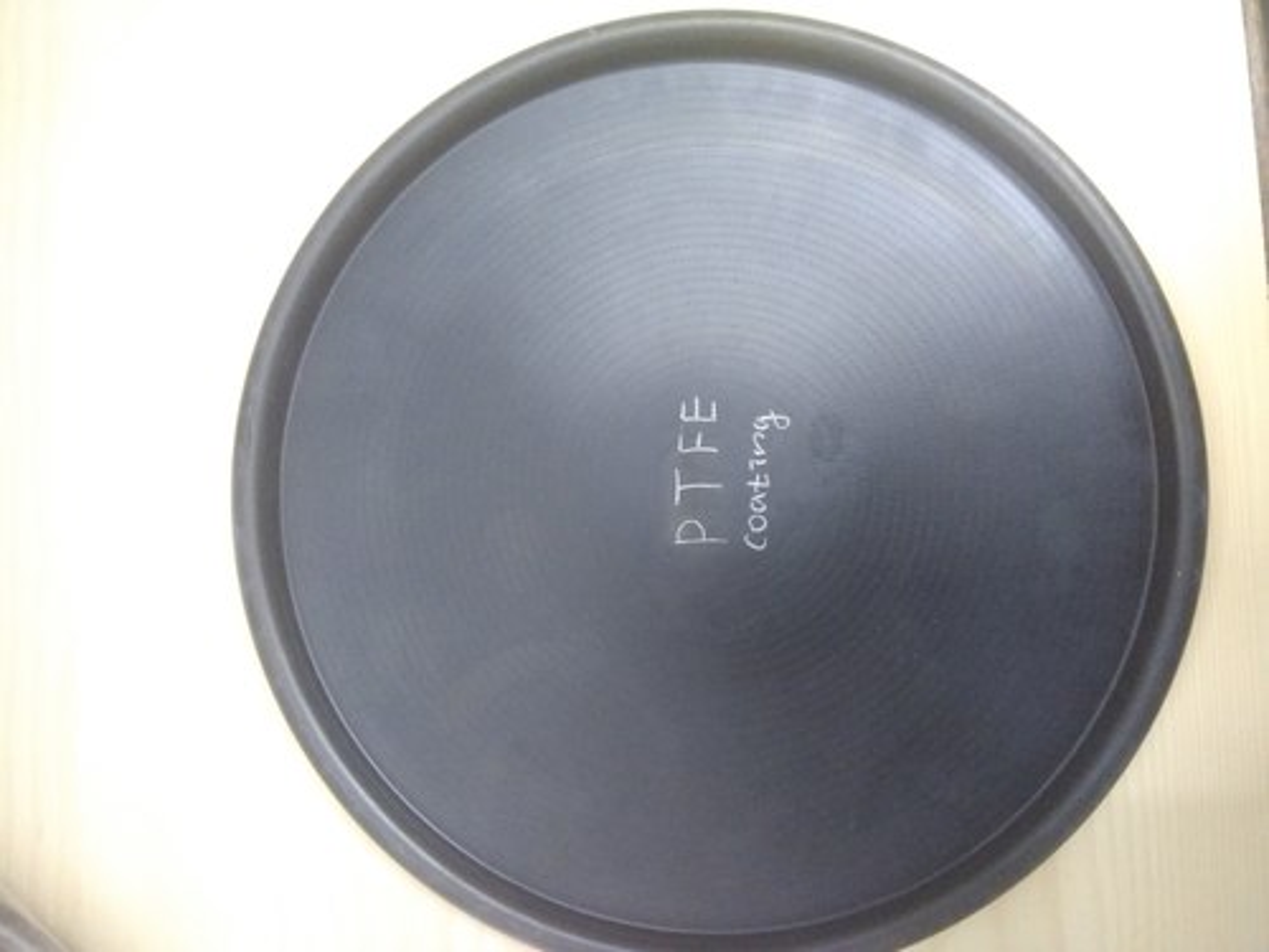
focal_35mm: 21
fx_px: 770
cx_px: 634
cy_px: 476
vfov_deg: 63.4
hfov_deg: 79.0
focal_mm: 3.57
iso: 1600
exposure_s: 1/14
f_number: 2
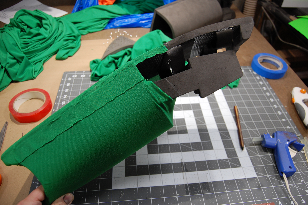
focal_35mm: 27
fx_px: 231
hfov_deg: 67.4
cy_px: 102
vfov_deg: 47.8
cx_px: 154
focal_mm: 18
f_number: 4
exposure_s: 1/60
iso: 400
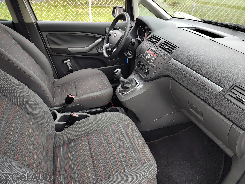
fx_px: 163
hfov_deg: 73.9
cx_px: 122
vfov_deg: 58.9
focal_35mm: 23
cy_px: 92
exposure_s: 1/100
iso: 266
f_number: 1.8
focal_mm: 5.56
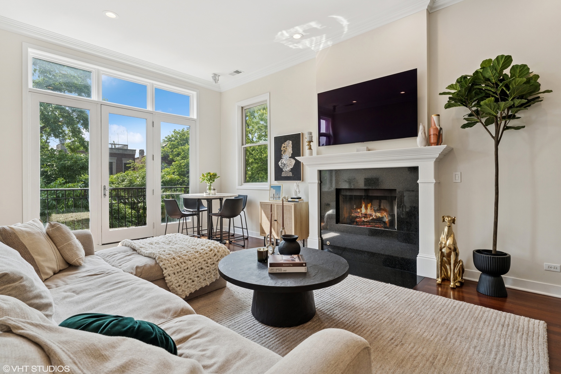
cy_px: 187
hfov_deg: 93.3
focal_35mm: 17
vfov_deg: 70.4
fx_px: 265
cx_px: 280
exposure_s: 1/100
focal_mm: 17
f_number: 8
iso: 320
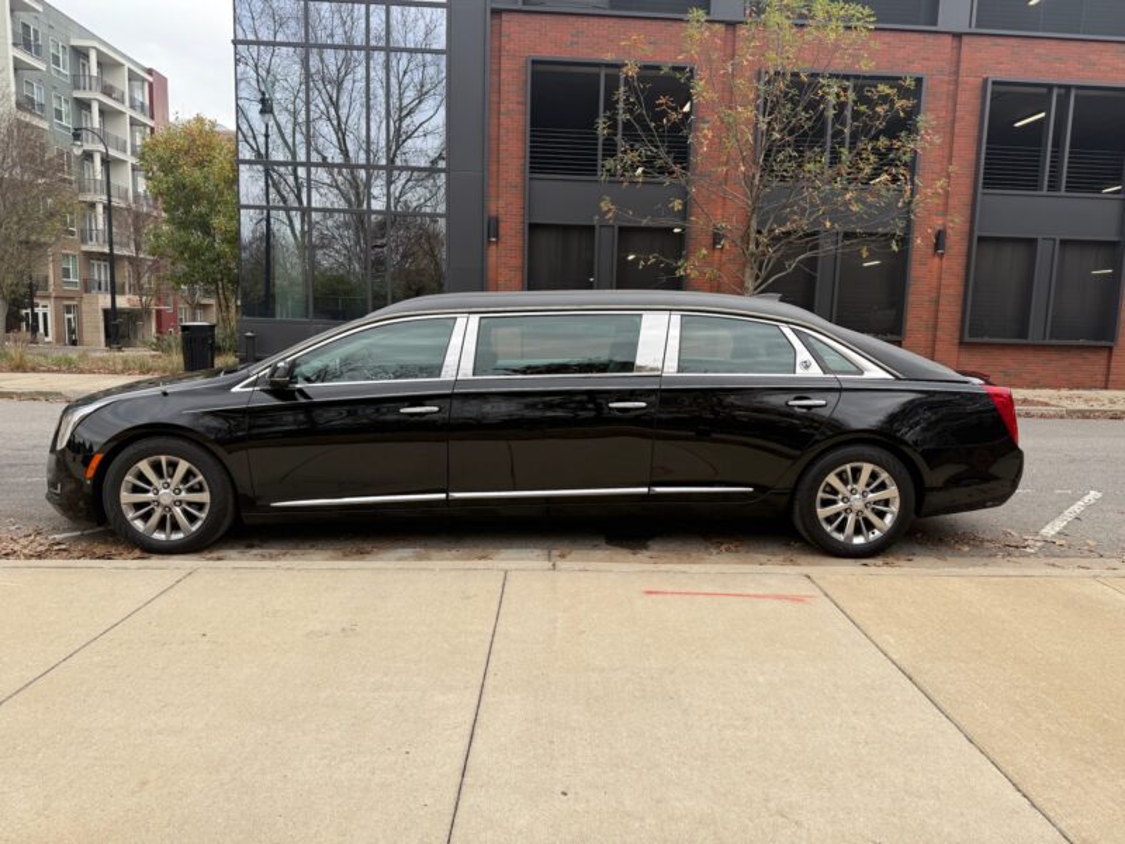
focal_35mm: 24
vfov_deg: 56.8
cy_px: 422
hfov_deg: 71.6
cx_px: 562
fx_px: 780
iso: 100
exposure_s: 1/510
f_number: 1.78
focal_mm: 6.76
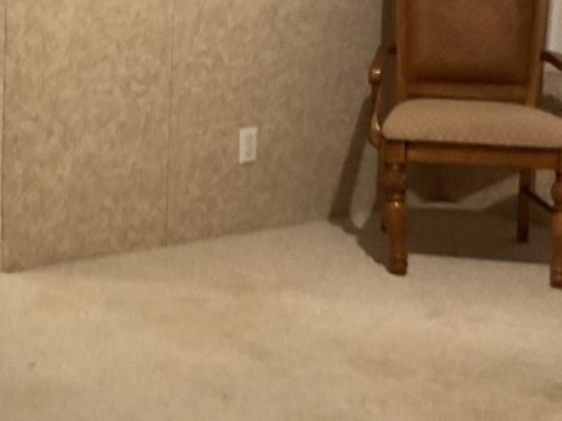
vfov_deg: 17.3
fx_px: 1363
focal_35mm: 84
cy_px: 52
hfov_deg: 21.7
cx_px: -98
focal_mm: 3
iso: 320
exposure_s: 1/30
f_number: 1.8
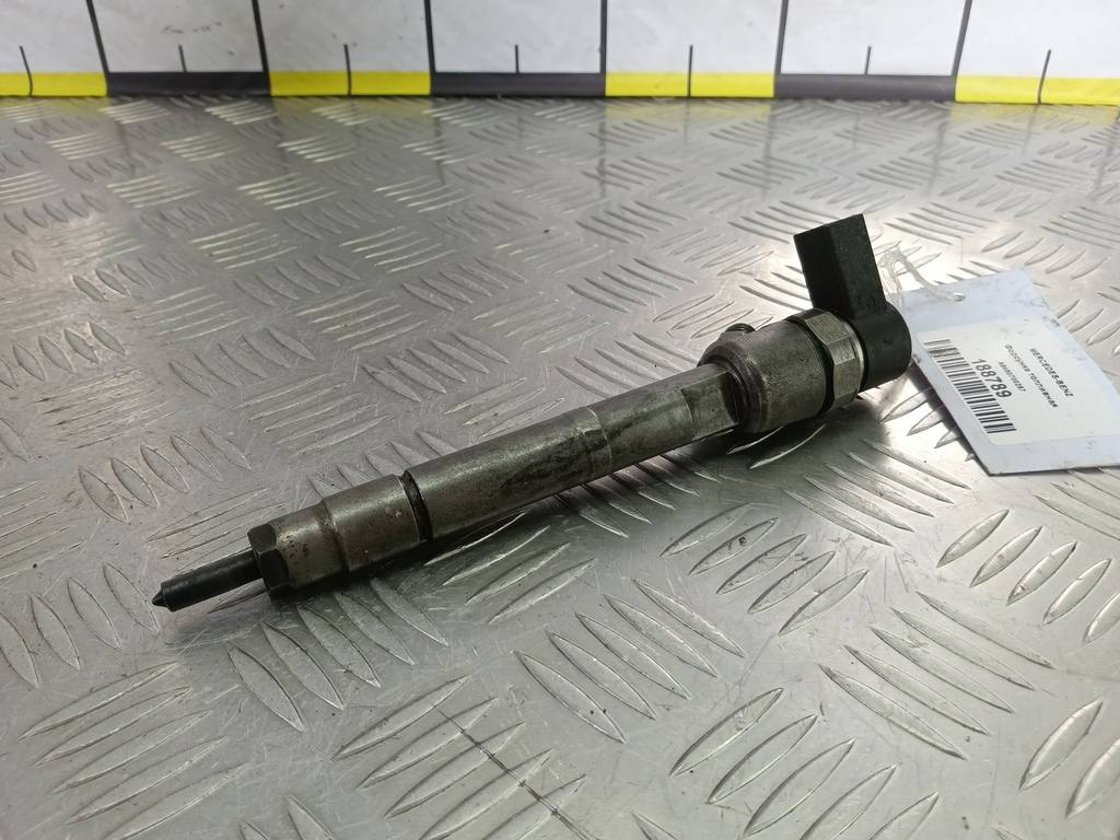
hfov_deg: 65.3
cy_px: 420
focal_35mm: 27
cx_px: 560
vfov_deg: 51.4
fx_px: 874
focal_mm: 4.11
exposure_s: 1/100
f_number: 1.6
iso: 119
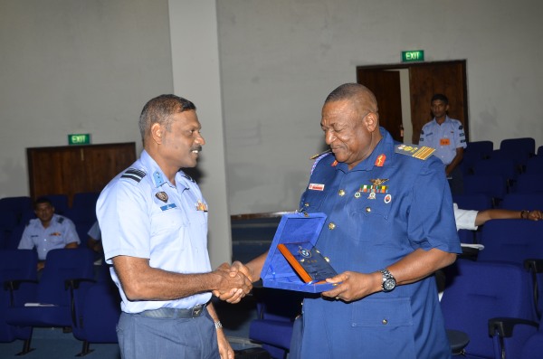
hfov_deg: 45.1
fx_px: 655
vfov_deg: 30.7
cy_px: 180
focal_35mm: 44
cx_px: 272
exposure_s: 1/125
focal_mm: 29
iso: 200
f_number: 5
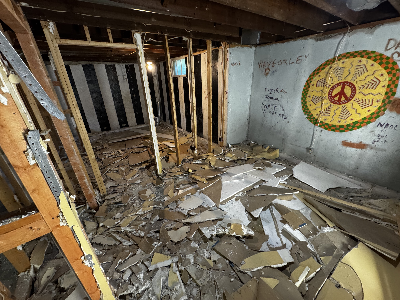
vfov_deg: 85.7
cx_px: 200
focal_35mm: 14
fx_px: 162
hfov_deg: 102.1
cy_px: 150
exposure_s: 1/60
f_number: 2.2
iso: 640
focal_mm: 2.22
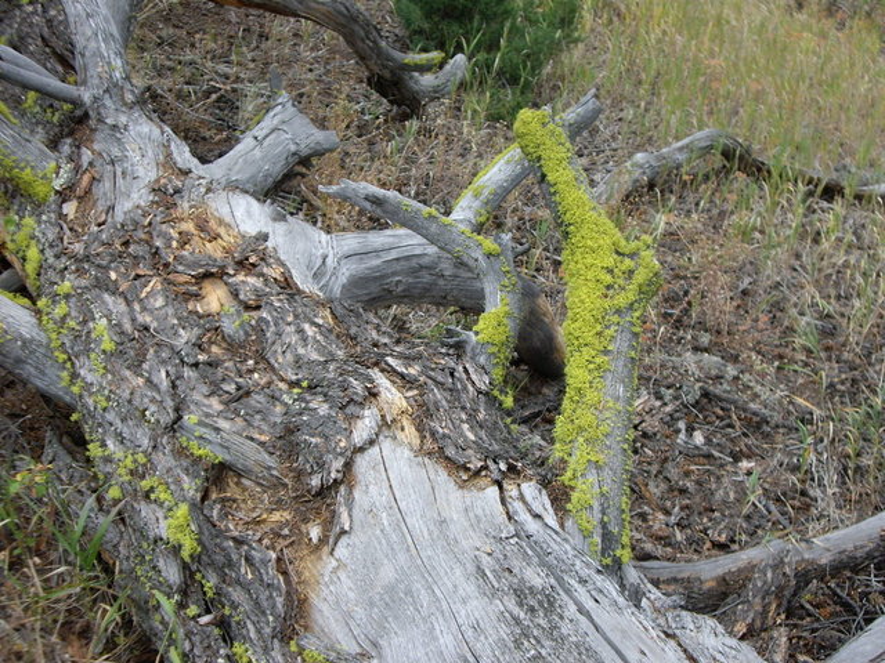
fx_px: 1406
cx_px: 442
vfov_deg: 26.6
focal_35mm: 55
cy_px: 332
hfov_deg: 34.9
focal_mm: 9
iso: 100
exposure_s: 1/60
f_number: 3.3
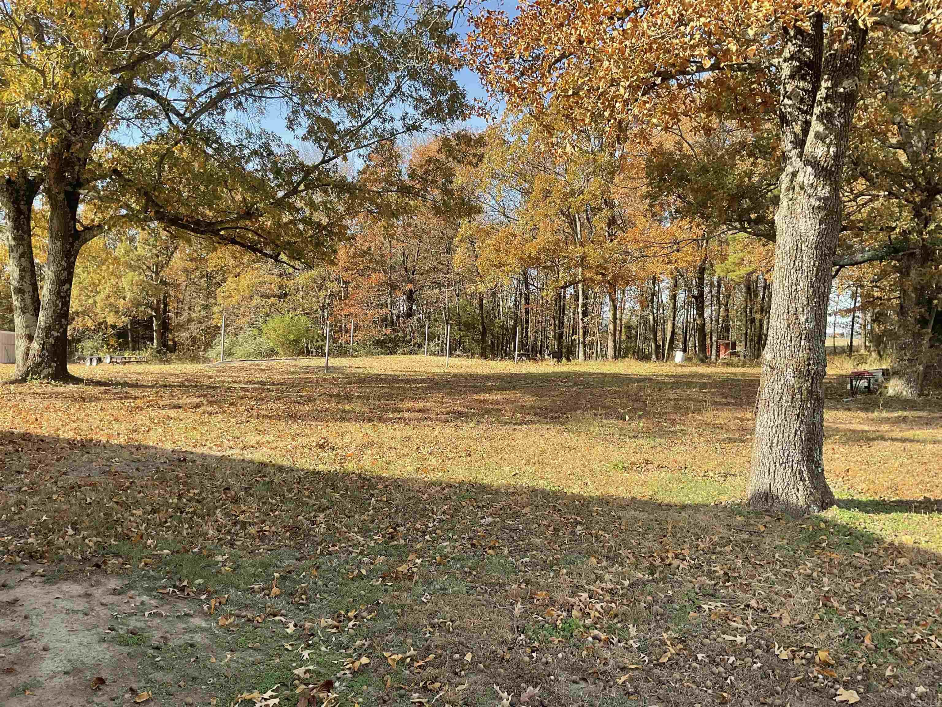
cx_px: 471
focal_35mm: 29
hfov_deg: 61.7
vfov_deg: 48.2
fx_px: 789
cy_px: 354
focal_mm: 3
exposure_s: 1/435
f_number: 1.8
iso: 16
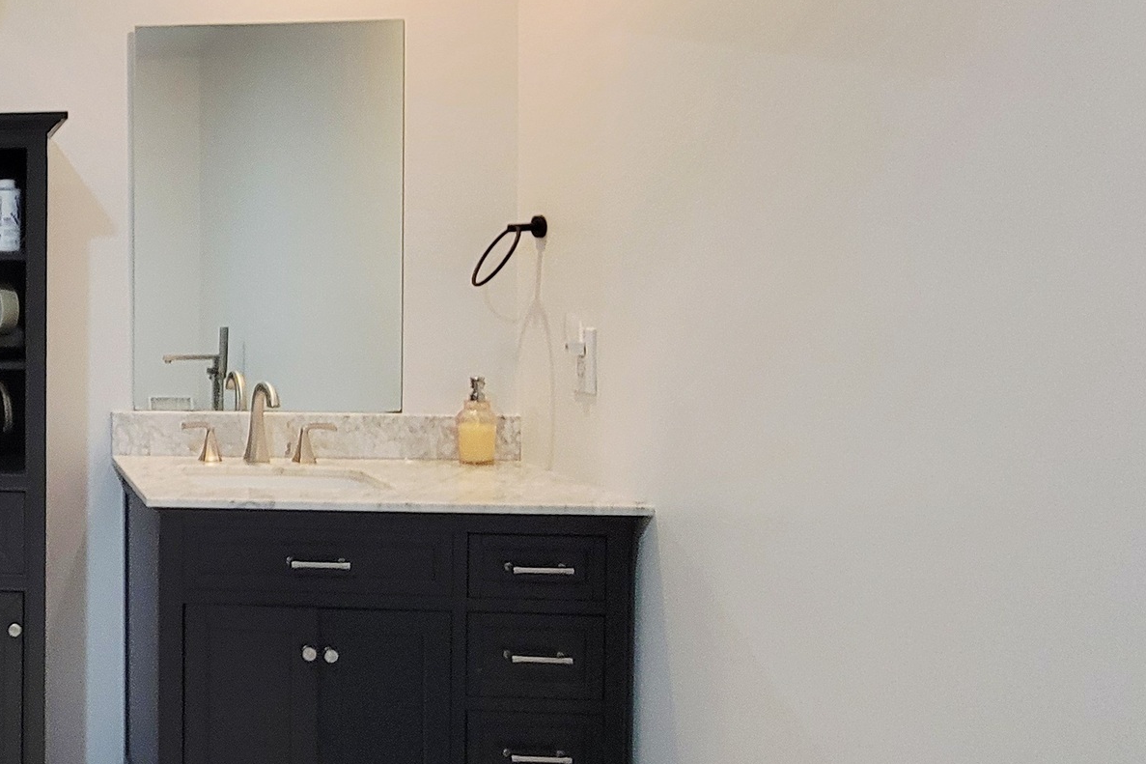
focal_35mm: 35
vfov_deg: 37.7
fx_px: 1114
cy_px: 313
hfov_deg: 40.3
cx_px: -197
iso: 250
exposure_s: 1/60.2
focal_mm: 2.2
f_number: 2.2
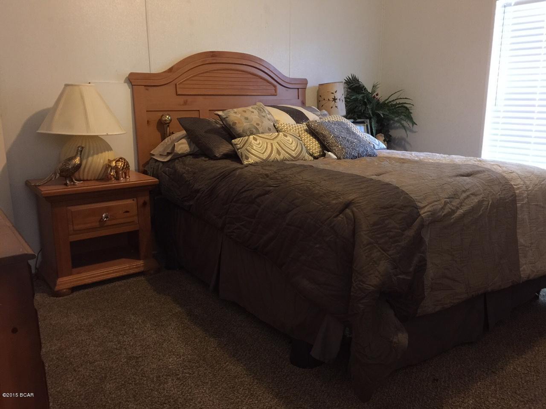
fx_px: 457
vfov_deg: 48.2
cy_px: 204
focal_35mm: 29
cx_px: 273
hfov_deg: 61.7
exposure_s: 1/4
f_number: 2.2
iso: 125
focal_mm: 4.15
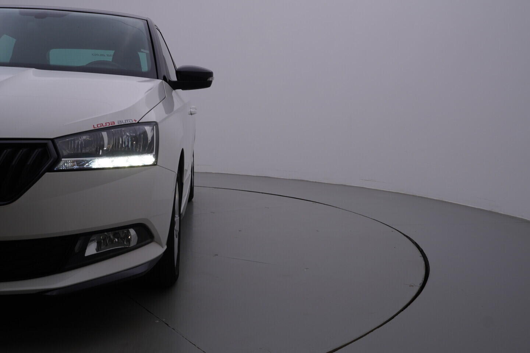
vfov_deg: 36.9
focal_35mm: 36
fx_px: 530
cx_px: 265
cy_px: 176
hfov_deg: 53.1
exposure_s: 1/60
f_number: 8
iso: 125
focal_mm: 24
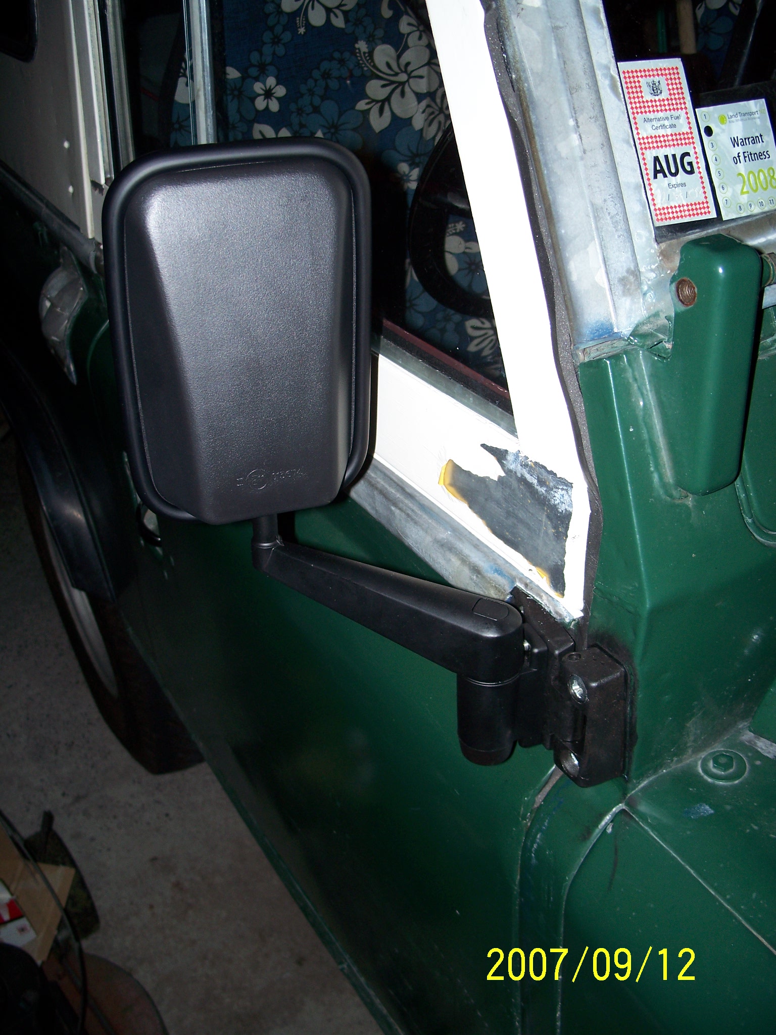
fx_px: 1106
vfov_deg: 50.1
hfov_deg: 38.7
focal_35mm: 37
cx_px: 388
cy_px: 518
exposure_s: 1/60
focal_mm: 7.8
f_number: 2.8
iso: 125
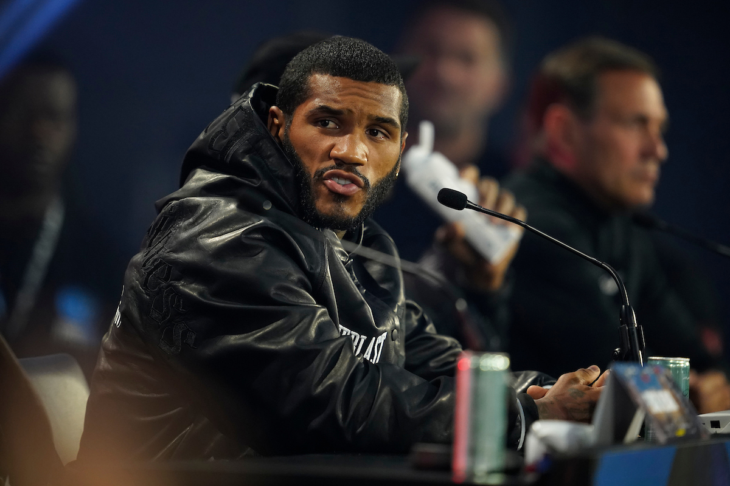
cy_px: 243
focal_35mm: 400
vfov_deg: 3.4
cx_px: 365
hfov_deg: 5.2
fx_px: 8110
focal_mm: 400
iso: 4000
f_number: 2.8
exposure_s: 1/640
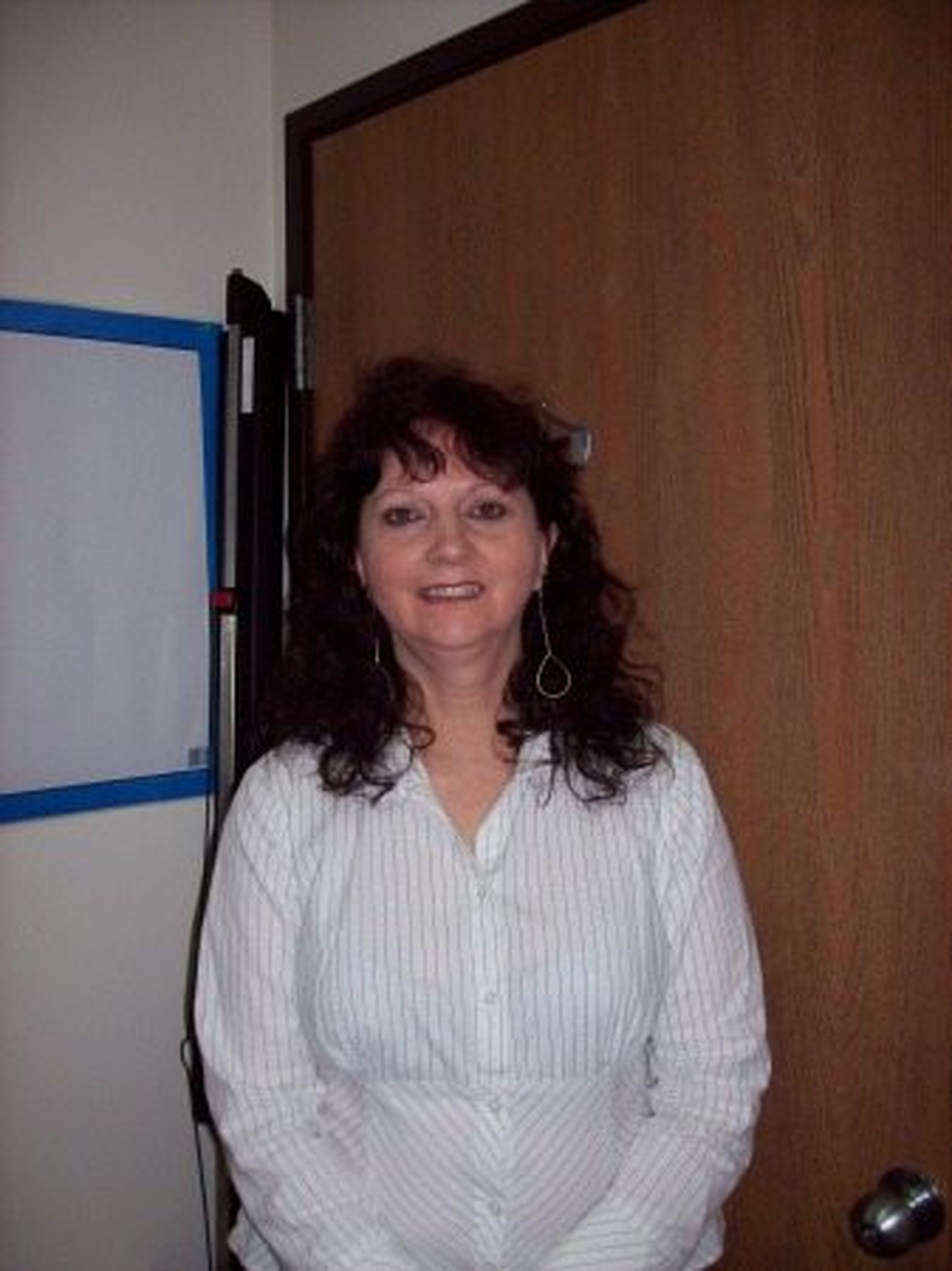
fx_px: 1321
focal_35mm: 36
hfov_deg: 39.6
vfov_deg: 51.4
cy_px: 636
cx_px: 476
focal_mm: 6
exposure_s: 1/64
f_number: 2.7
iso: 80
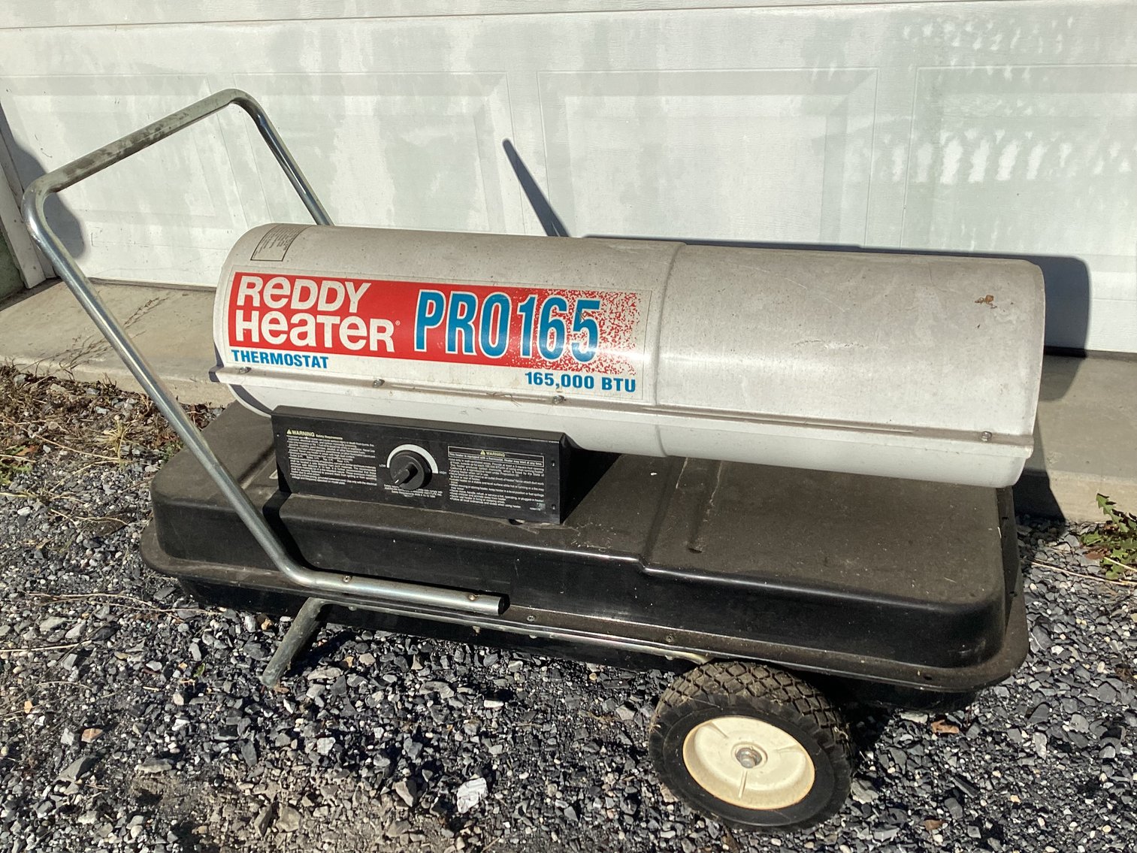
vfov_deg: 45.4
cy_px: 426
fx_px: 1018
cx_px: 568
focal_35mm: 31
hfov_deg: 58.3
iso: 25
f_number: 2.4
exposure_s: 1/3268
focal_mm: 3.3
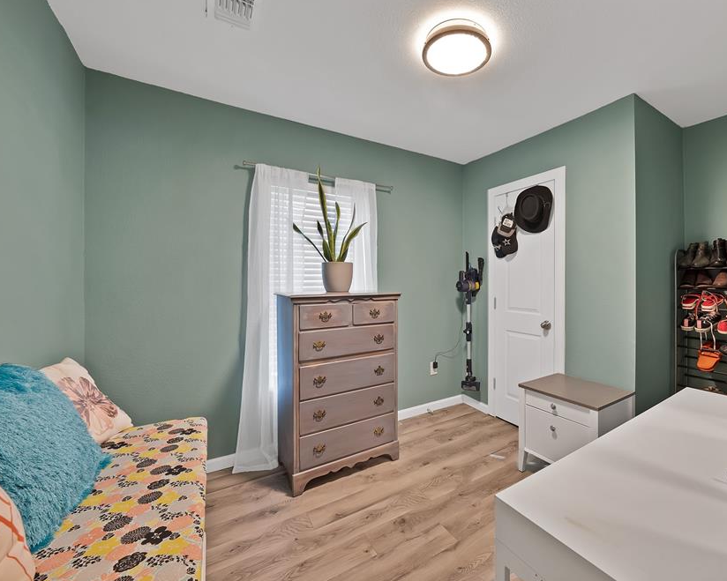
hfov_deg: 99.7
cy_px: 283
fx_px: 301
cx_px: 426
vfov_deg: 88.0
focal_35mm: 14
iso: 640
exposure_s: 1/1.25
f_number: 9
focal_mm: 12
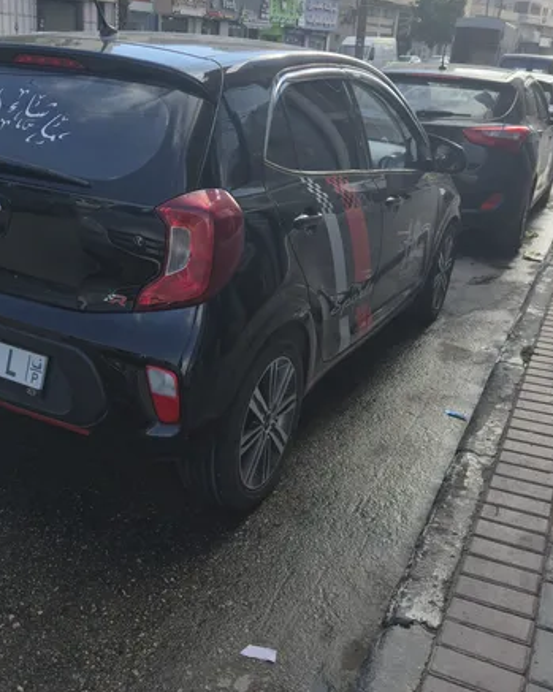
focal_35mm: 37
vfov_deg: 48.9
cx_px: 193
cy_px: 288
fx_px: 758
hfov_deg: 39.7
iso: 25
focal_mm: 5.4
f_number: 1.8
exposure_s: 1/1339
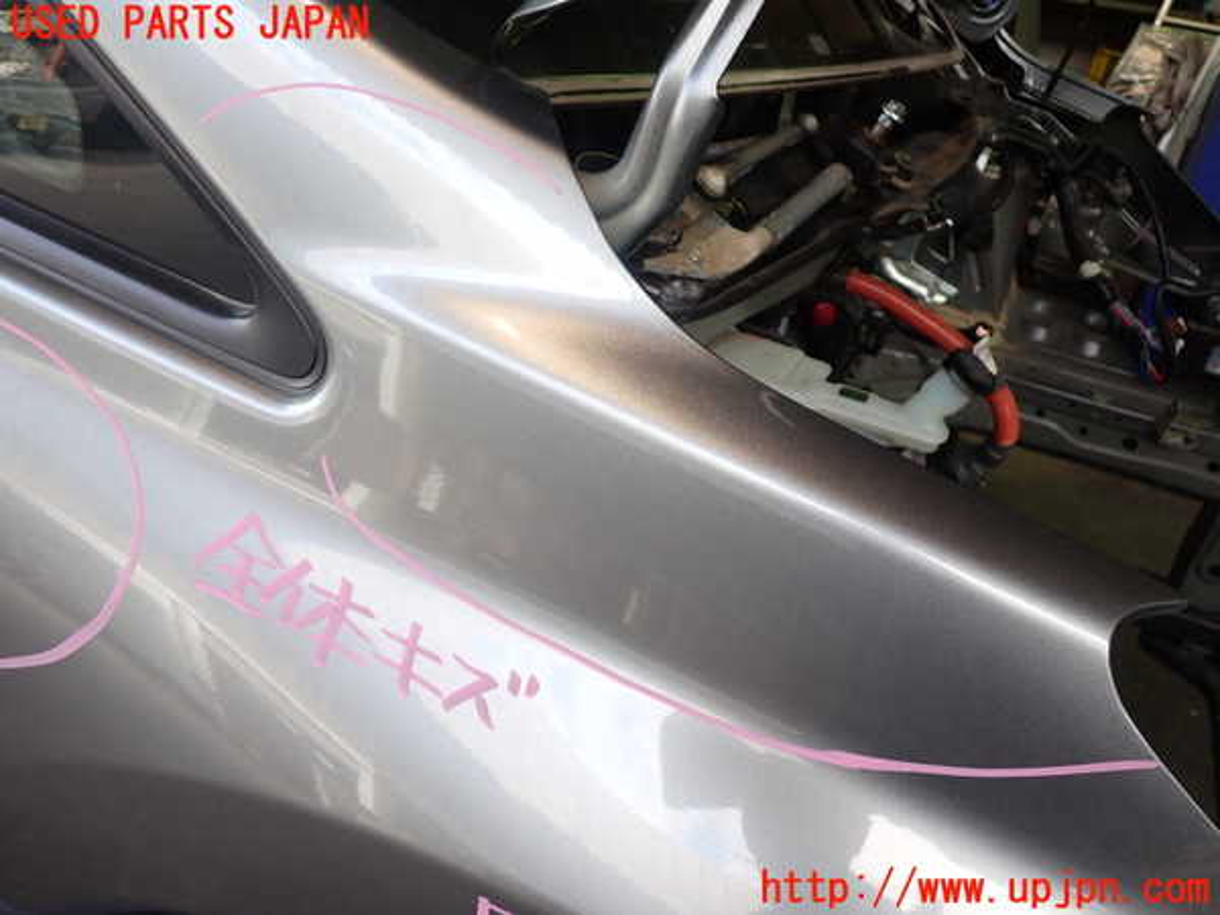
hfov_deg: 60.0
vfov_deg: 46.8
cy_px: 458
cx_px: 610
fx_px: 1057
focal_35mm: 30
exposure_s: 1/100
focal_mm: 5.4
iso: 200
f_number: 2.3
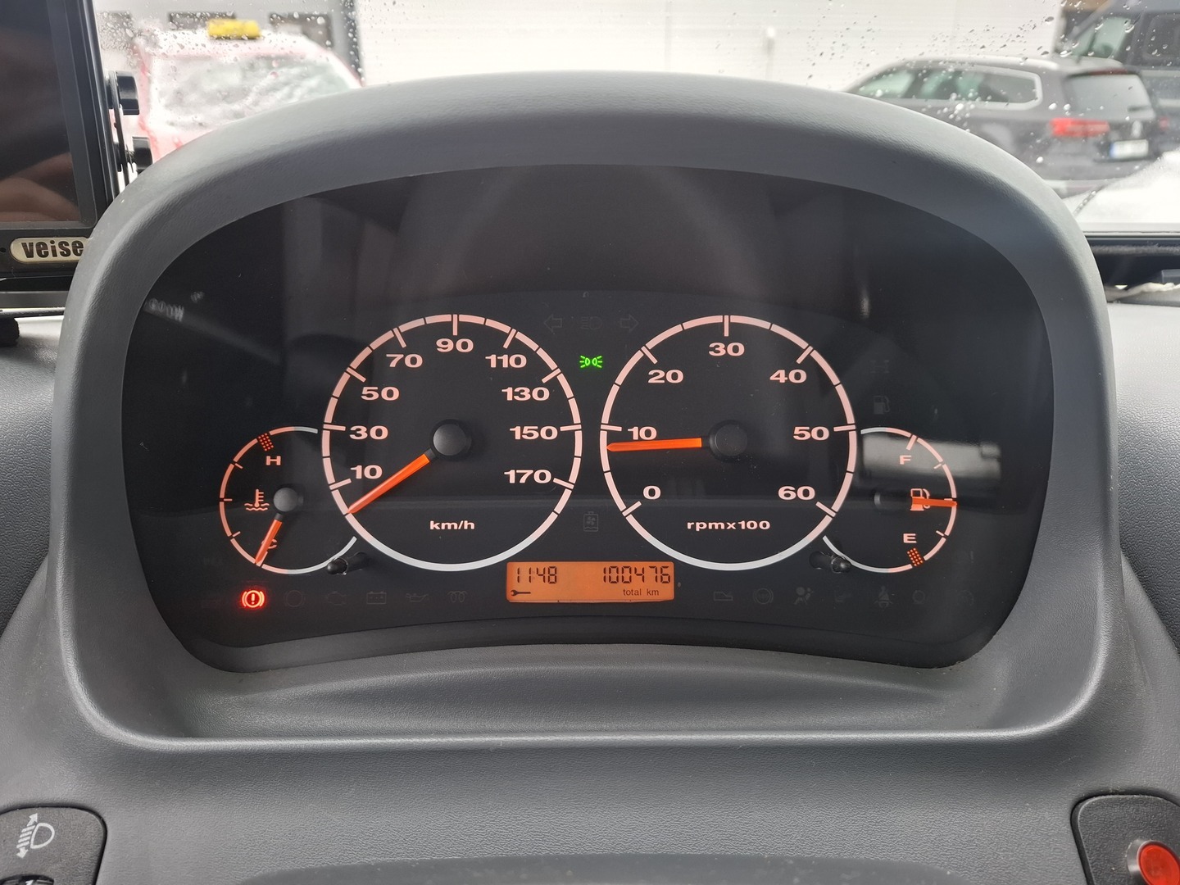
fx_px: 784
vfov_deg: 58.9
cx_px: 590
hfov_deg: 73.9
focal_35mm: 23
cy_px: 442
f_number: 1.8
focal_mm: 5.54
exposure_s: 1/33
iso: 250
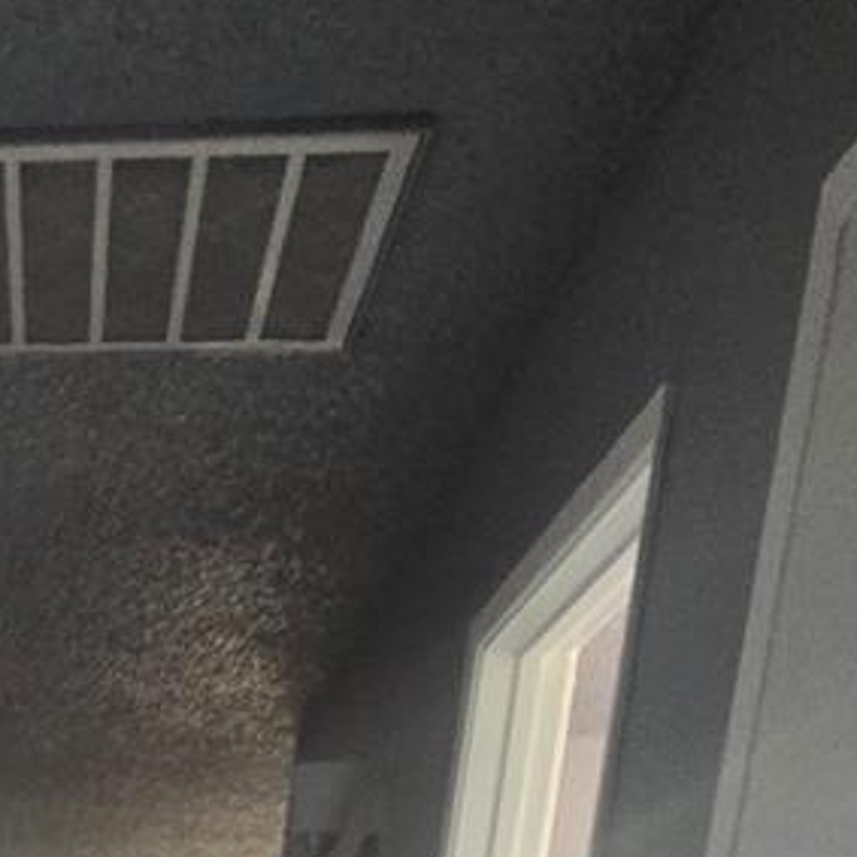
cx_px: -292
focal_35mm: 61
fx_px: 1709
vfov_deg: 19.9
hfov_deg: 24.2
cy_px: 1572
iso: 500
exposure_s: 1/100
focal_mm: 2.2
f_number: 2.2
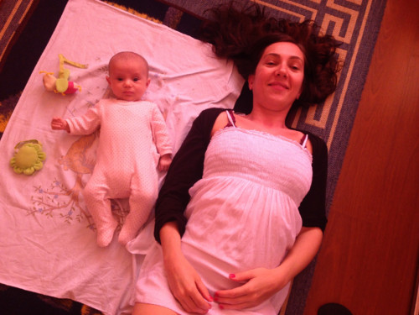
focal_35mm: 33
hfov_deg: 55.4
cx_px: 210
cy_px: 158
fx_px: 399
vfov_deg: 42.9
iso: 100
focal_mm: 4.12
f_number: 2.4
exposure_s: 1/20
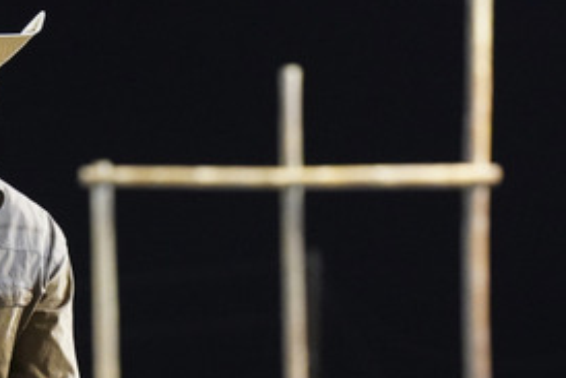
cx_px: -83
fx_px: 5914
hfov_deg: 5.5
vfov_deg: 3.7
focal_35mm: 376
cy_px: 411
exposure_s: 1/125
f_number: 4.5
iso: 16000
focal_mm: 132
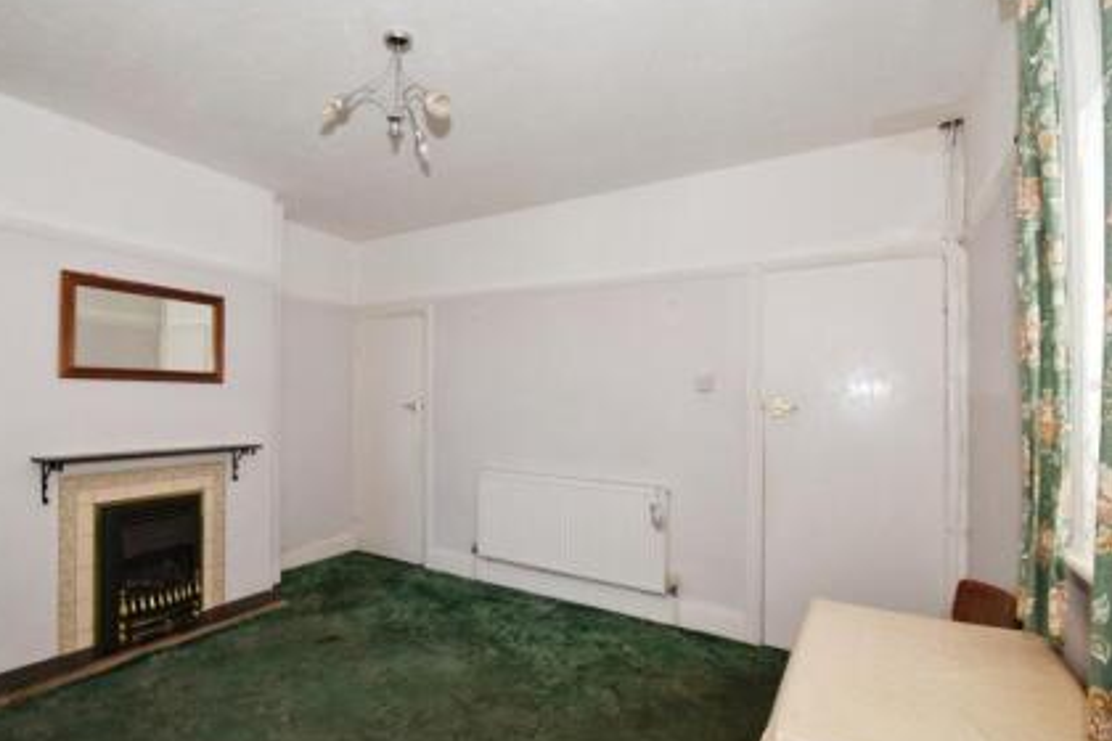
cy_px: 385
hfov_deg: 92.8
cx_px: 487
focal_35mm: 17
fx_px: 525
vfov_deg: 70.4
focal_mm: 10
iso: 1000
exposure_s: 1/60
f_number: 20
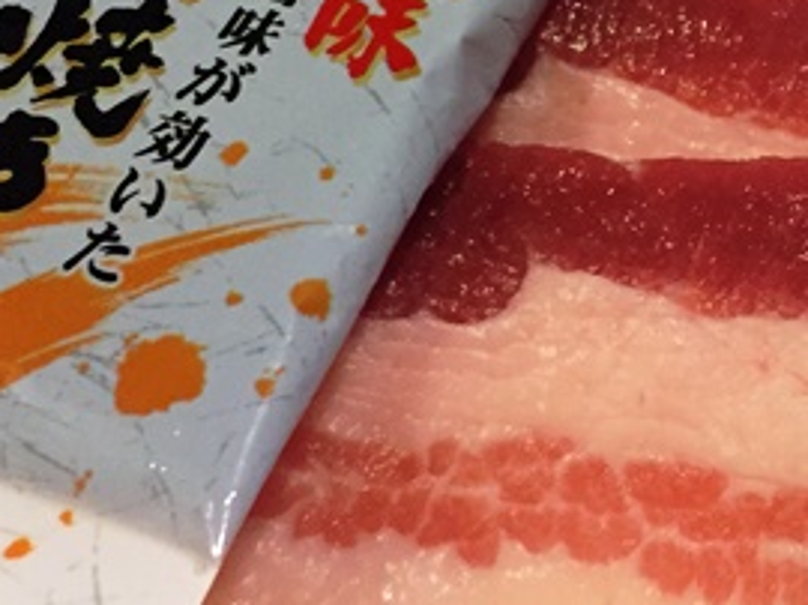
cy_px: 213
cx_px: 880
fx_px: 2006
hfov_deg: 21.6
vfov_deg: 17.1
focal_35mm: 86
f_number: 2.2
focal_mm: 4.15
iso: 160
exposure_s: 1/30
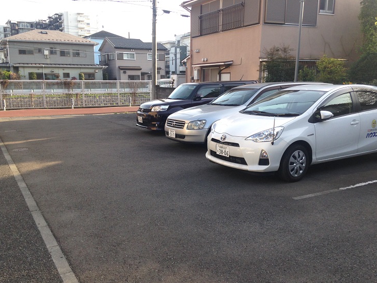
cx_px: 183
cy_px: 150
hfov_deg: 51.3
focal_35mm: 36
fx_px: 392
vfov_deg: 39.7
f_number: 2.4
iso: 50
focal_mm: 4.12
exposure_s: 1/311
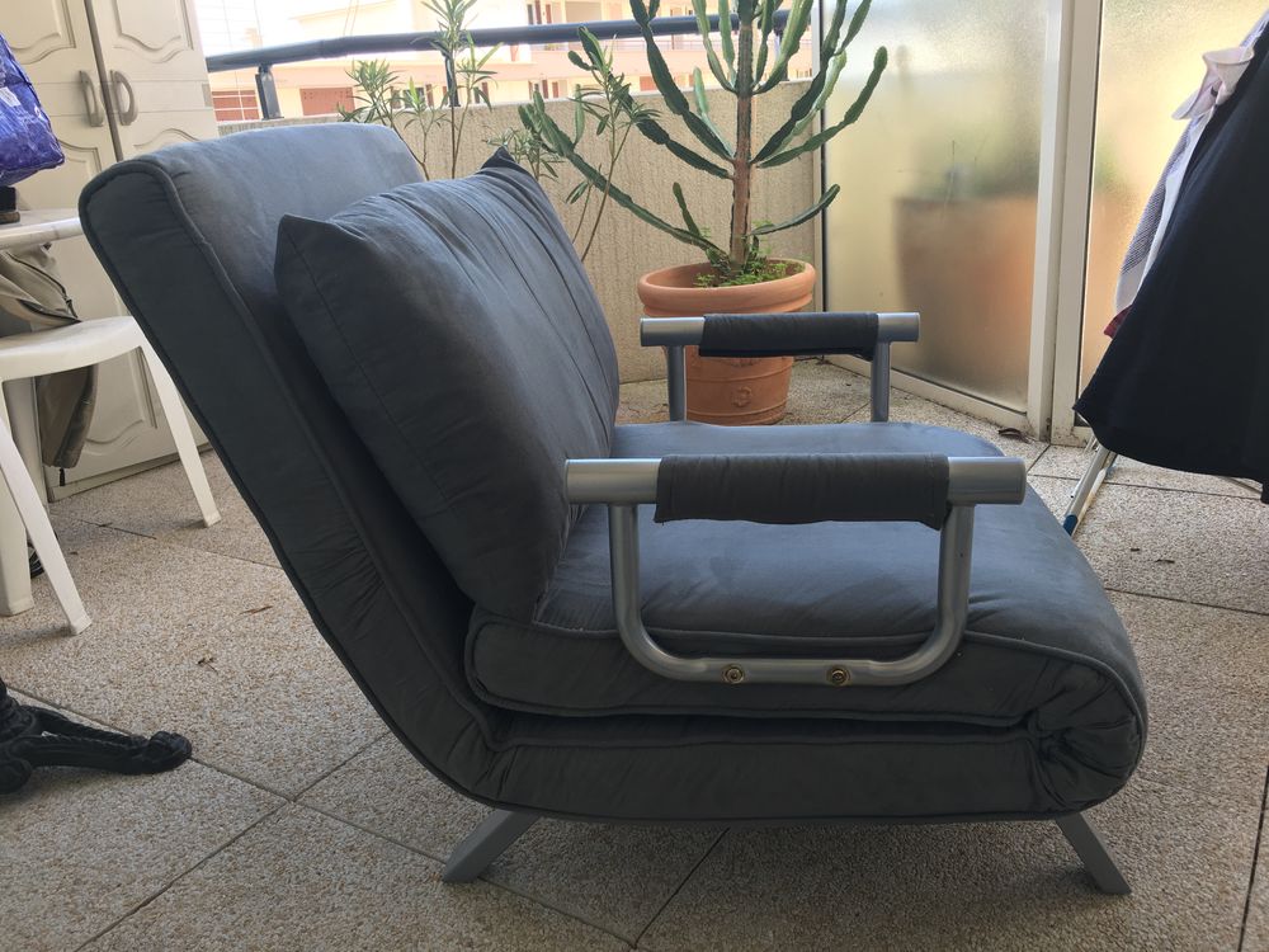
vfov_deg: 48.2
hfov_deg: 61.7
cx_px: 634
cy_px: 476
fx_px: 1063
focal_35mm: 29
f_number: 2.2
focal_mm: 4.15
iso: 25
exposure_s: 1/100
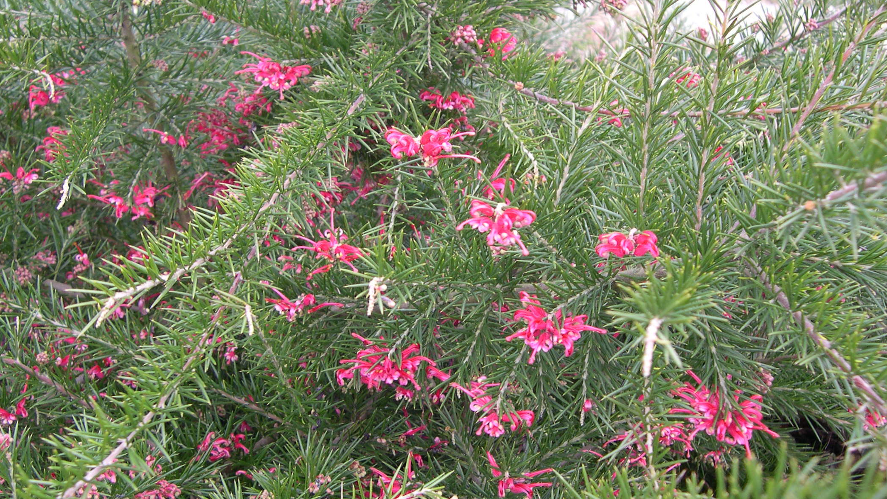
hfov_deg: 45.5
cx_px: 427
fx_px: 1058
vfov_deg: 26.5
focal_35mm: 45
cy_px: 244
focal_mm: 8
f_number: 2.8
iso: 100
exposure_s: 1/87
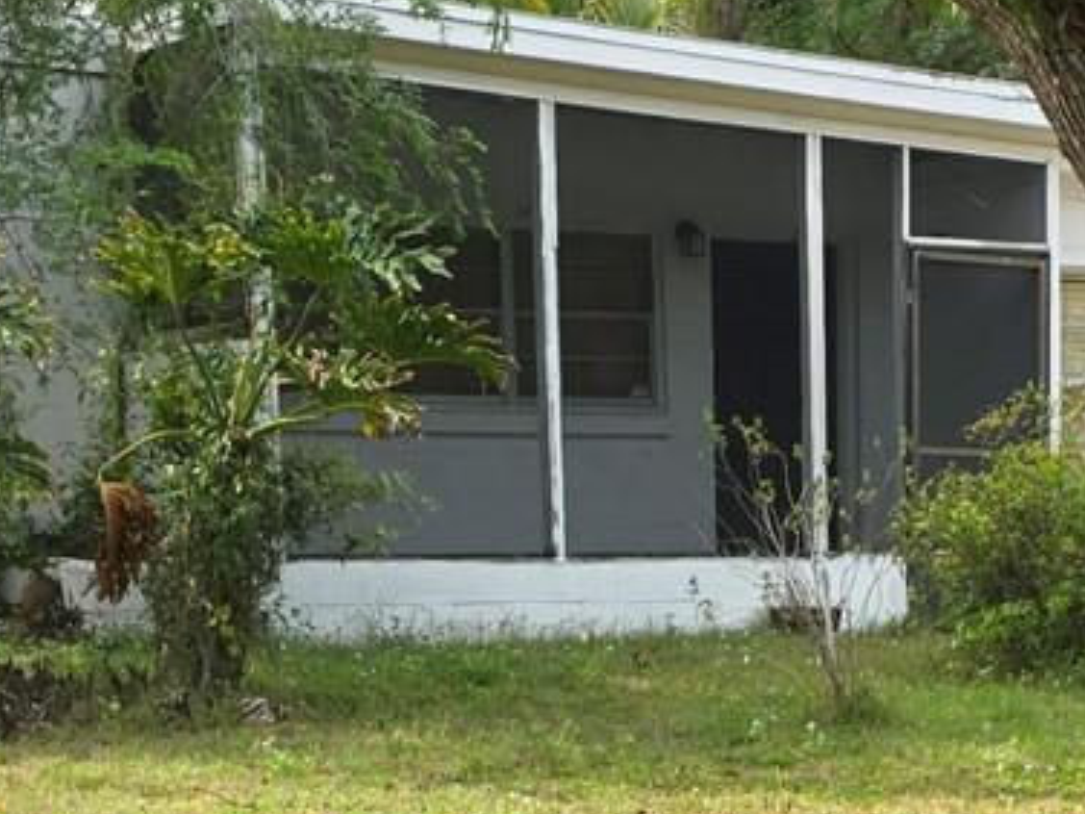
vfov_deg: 14.4
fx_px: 3072
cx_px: 883
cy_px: 1111
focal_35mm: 98
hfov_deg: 19.8
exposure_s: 1/1677
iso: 80
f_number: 1.7
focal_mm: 6.3
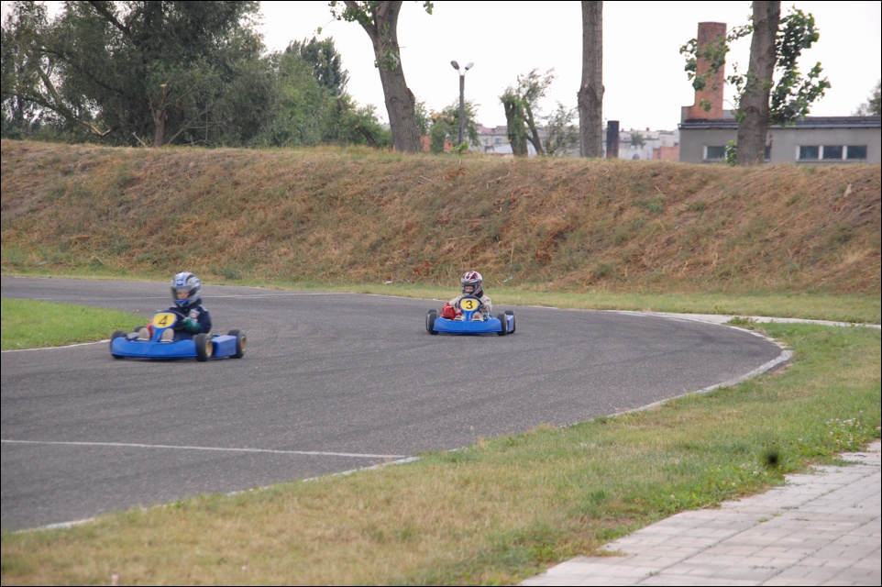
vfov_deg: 8.3
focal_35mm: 165
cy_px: 294
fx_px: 4040
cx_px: 441
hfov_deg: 12.5
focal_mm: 110
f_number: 5.6
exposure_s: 1/200
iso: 400
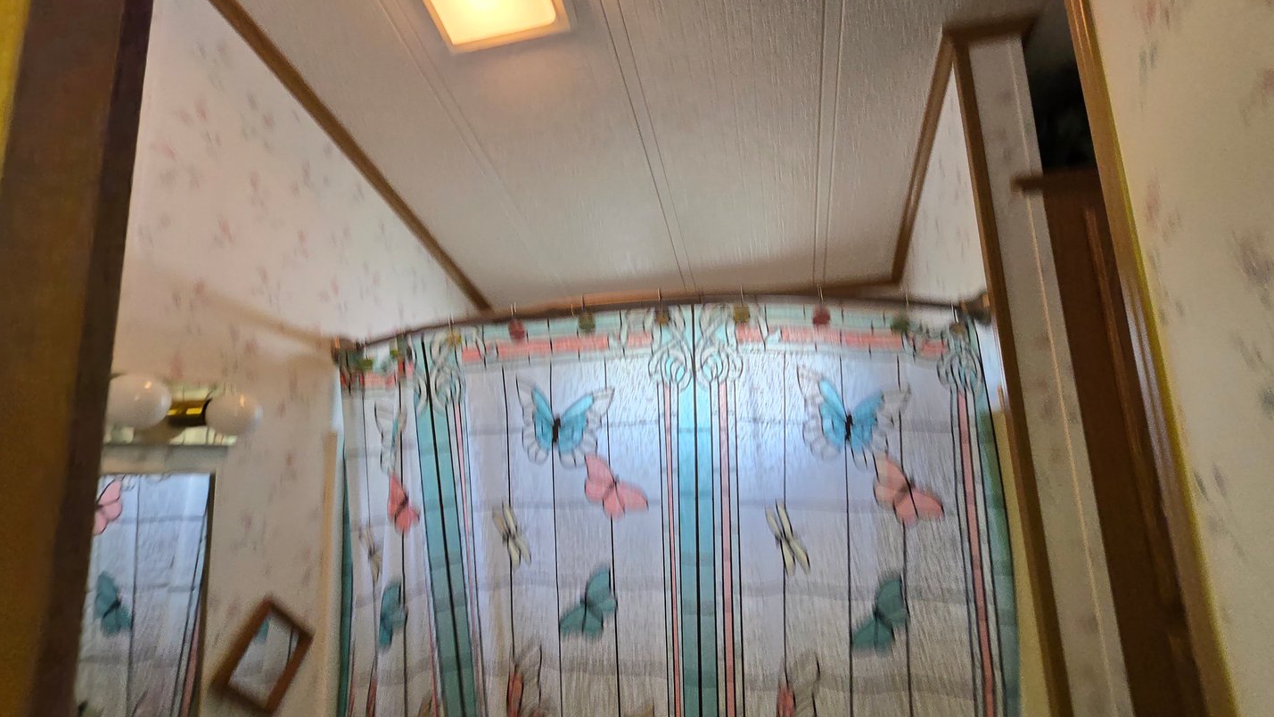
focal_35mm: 15
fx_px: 507
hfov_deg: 103.0
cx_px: 640
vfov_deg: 70.5
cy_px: 368
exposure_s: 1/60
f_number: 2.2
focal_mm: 2.2
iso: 125
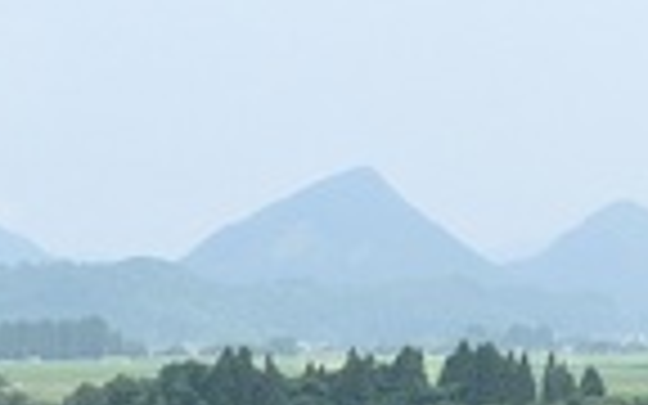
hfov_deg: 13.7
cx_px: 338
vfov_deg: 8.3
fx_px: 2702
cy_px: 662
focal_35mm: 153
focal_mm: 32
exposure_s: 1/320
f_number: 9
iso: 200
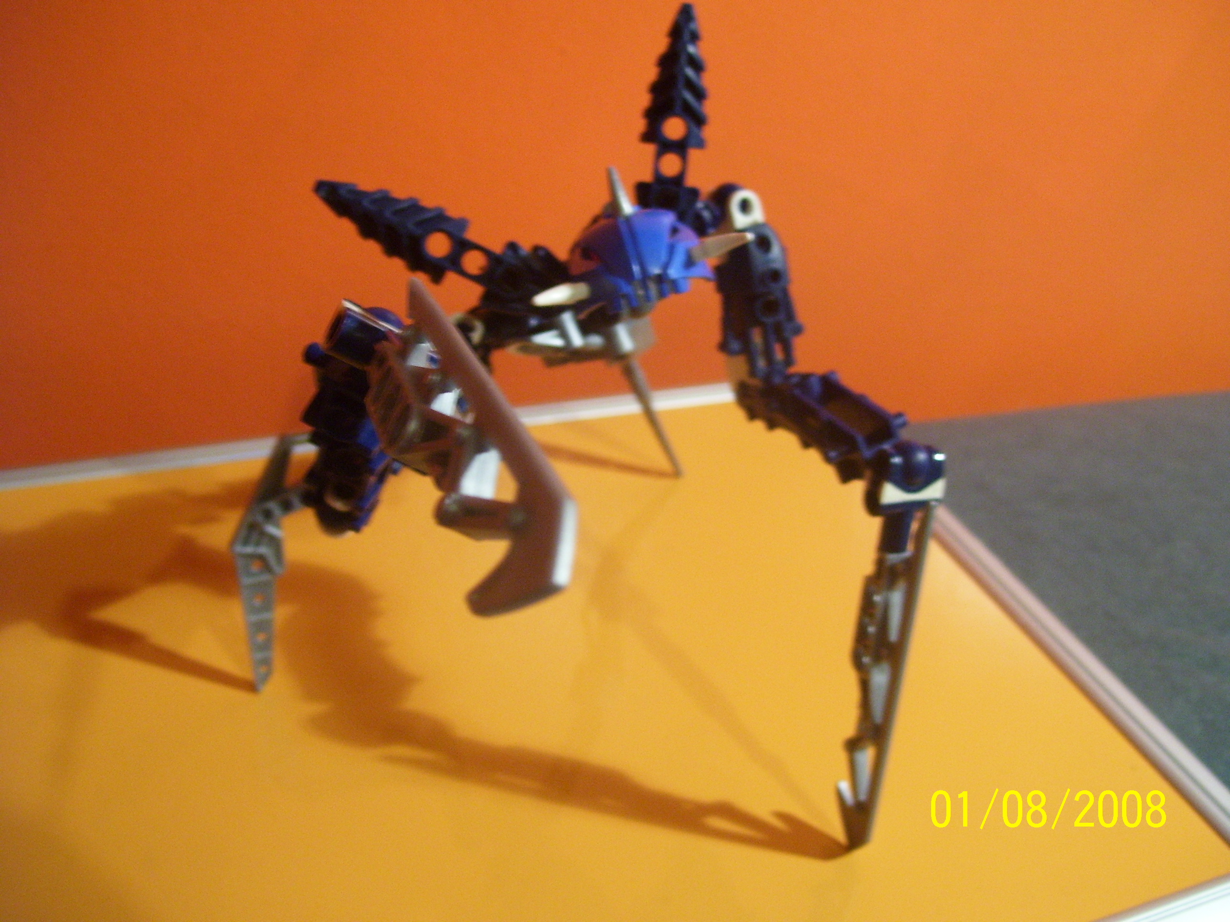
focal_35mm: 37
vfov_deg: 38.7
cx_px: 615
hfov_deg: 50.1
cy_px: 461
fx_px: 1315
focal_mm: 6
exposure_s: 1/8
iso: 160
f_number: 2.7
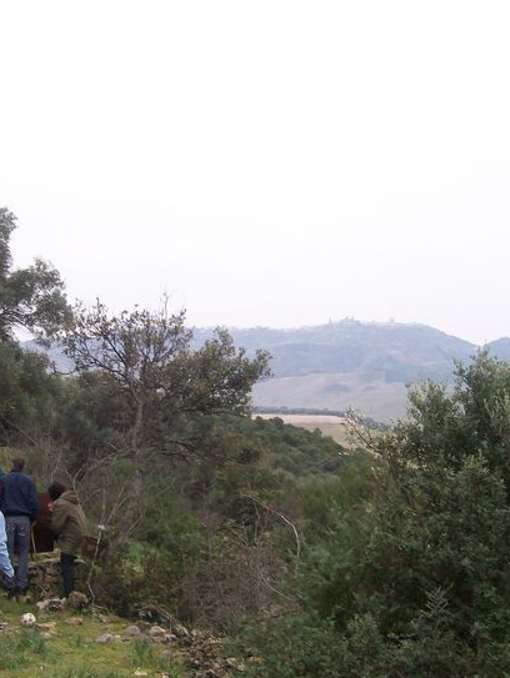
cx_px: 166
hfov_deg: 27.4
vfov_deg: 36.1
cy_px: 352
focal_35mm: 53
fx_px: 1040
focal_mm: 6
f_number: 2.7
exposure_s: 1/230
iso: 80
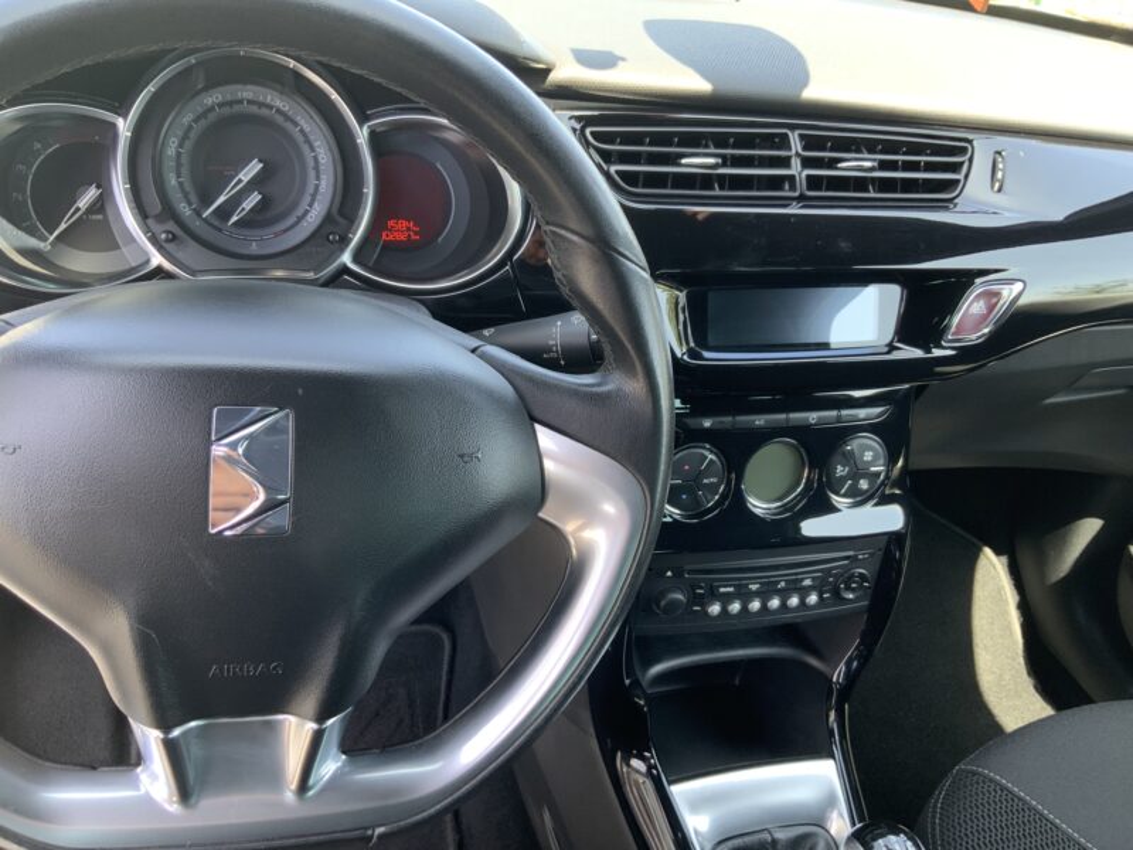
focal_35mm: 29
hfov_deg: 61.7
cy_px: 425
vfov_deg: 48.2
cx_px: 566
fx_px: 949
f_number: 1.8
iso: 64
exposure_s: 1/92
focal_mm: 3
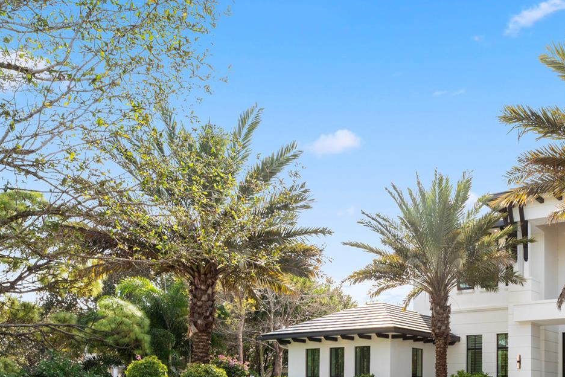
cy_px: 379
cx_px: 525
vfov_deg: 33.4
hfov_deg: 46.7
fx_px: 570
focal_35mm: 36
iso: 250
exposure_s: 1/100
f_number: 9
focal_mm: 16.6
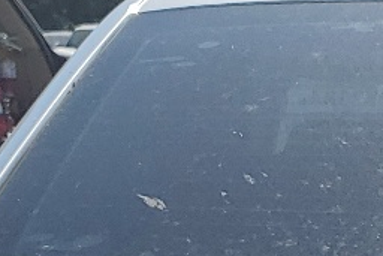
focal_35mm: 169
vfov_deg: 7.4
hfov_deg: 11.5
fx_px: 1799
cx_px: 610
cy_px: 687
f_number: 1.5
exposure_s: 1/10000
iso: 50
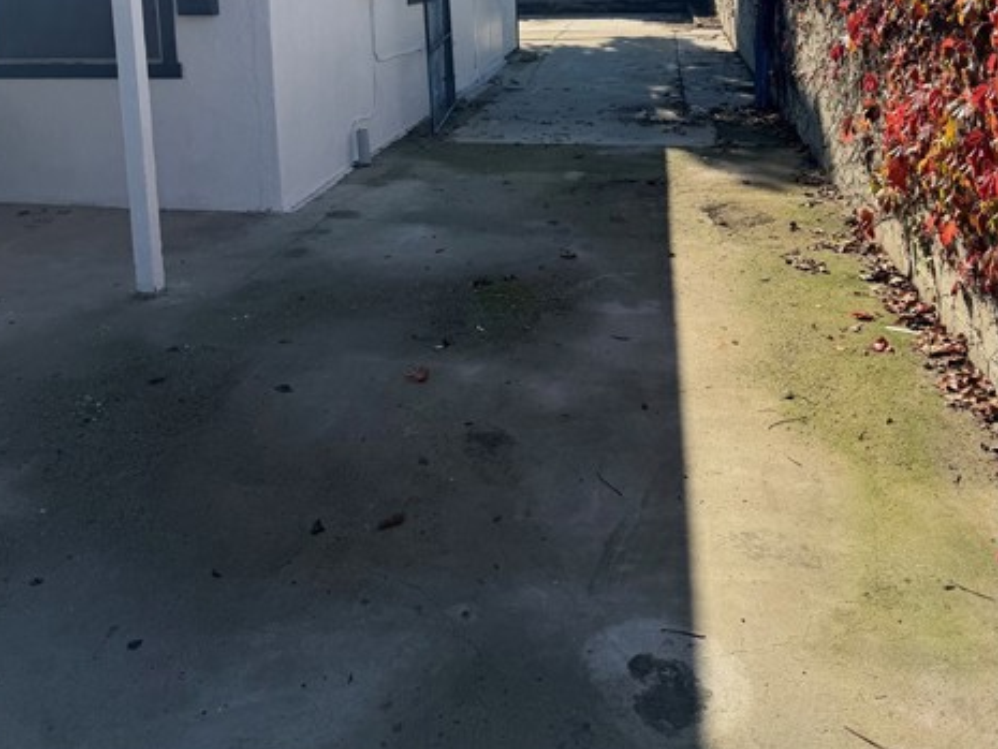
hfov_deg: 55.3
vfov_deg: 40.7
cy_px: 120
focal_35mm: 33
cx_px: 487
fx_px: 952
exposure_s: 1/4167
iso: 80
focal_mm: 6.76
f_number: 1.78
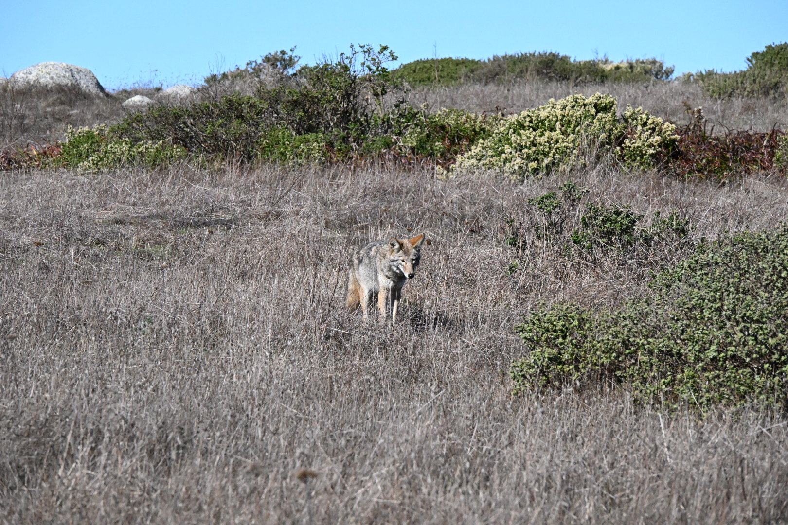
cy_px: 262
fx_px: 4377
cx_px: 394
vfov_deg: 6.9
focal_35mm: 200
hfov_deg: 10.3
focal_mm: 200
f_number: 13
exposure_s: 1/10000
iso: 8000
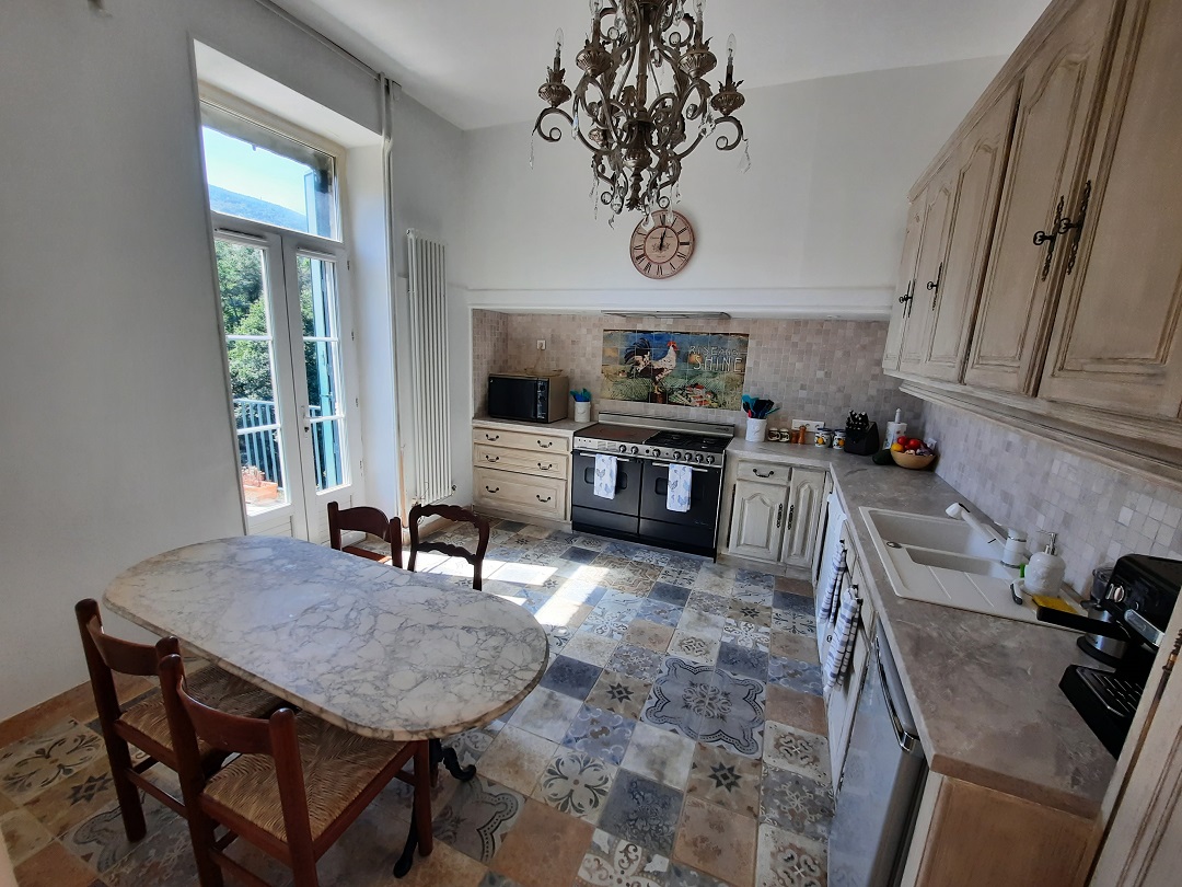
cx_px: 591
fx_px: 444
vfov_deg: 89.9
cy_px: 444
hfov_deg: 106.2
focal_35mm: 13
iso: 50
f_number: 2.2
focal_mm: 1.74
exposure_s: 1/100
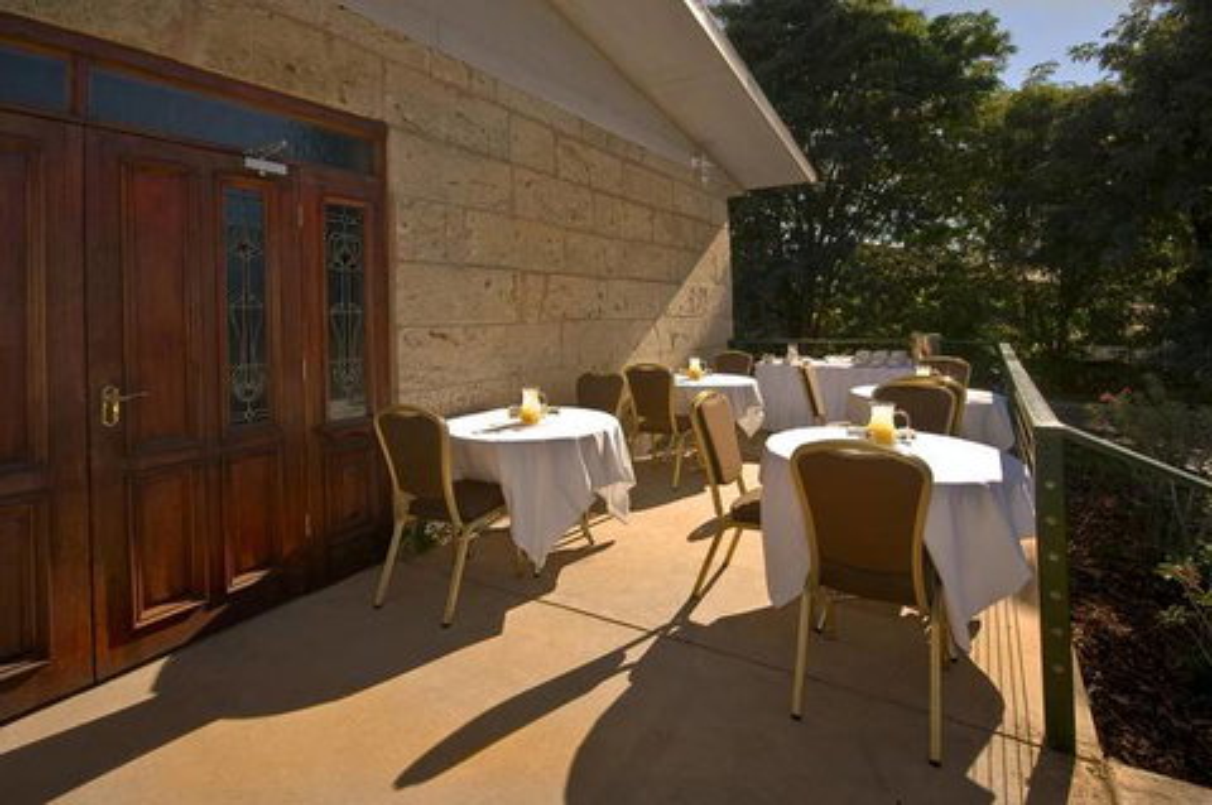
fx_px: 504
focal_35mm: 15
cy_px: 402
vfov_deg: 77.2
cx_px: 606
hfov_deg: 100.4
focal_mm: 10
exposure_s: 1/80
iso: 100
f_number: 11
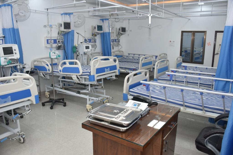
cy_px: 78
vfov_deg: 47.9
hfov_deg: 67.4
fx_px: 175
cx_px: 116
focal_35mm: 27
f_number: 4.5
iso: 400
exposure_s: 1/125
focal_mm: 18
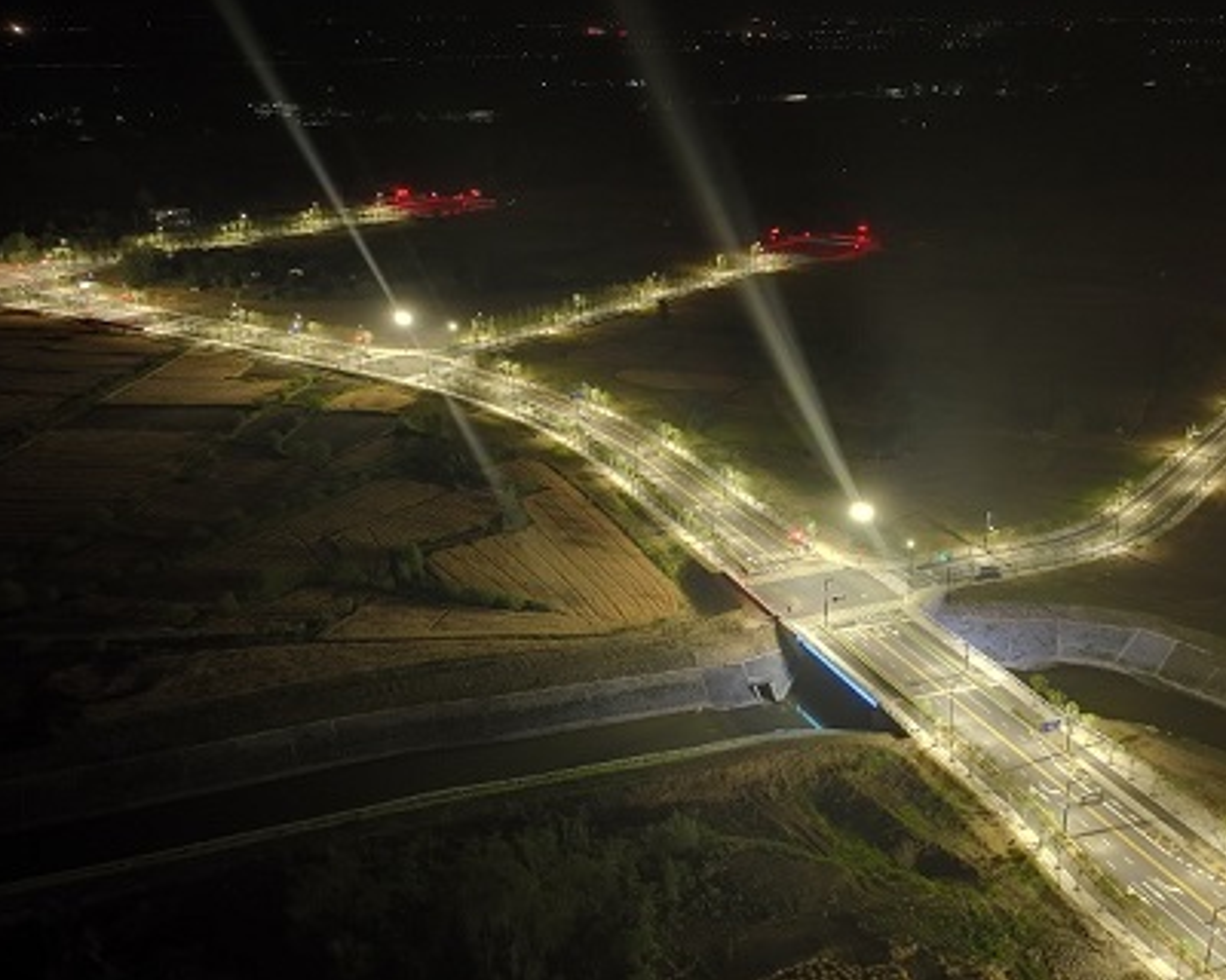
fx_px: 1379
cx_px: 788
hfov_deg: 47.4
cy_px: 579
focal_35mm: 38
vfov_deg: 39.0
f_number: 2.8
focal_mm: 12.29
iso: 1170
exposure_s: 1/5
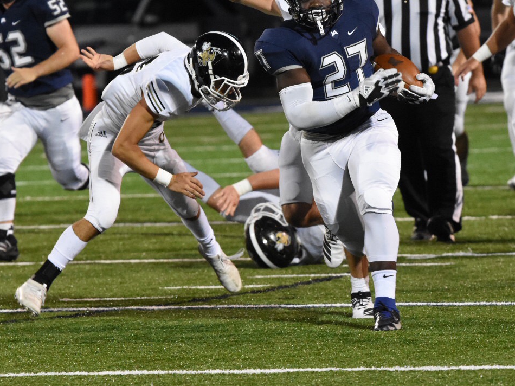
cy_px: 128
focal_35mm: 492
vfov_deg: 3.0
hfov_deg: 4.0
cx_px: 281
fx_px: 7318
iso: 6400
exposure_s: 1/1000
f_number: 4
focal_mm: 200
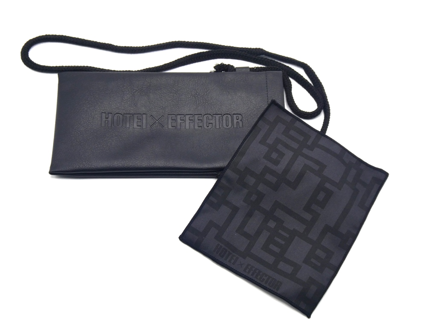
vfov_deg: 22.6
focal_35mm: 65
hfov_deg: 29.8
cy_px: 160
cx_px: 214
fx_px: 802
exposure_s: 1/160
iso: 80
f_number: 4.4
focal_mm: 11.7
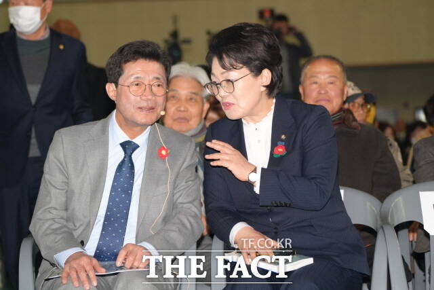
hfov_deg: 14.8
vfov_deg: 9.9
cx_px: 217
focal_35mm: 139
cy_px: 145
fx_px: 1676
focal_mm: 139
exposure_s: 1/160
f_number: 5.6
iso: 800
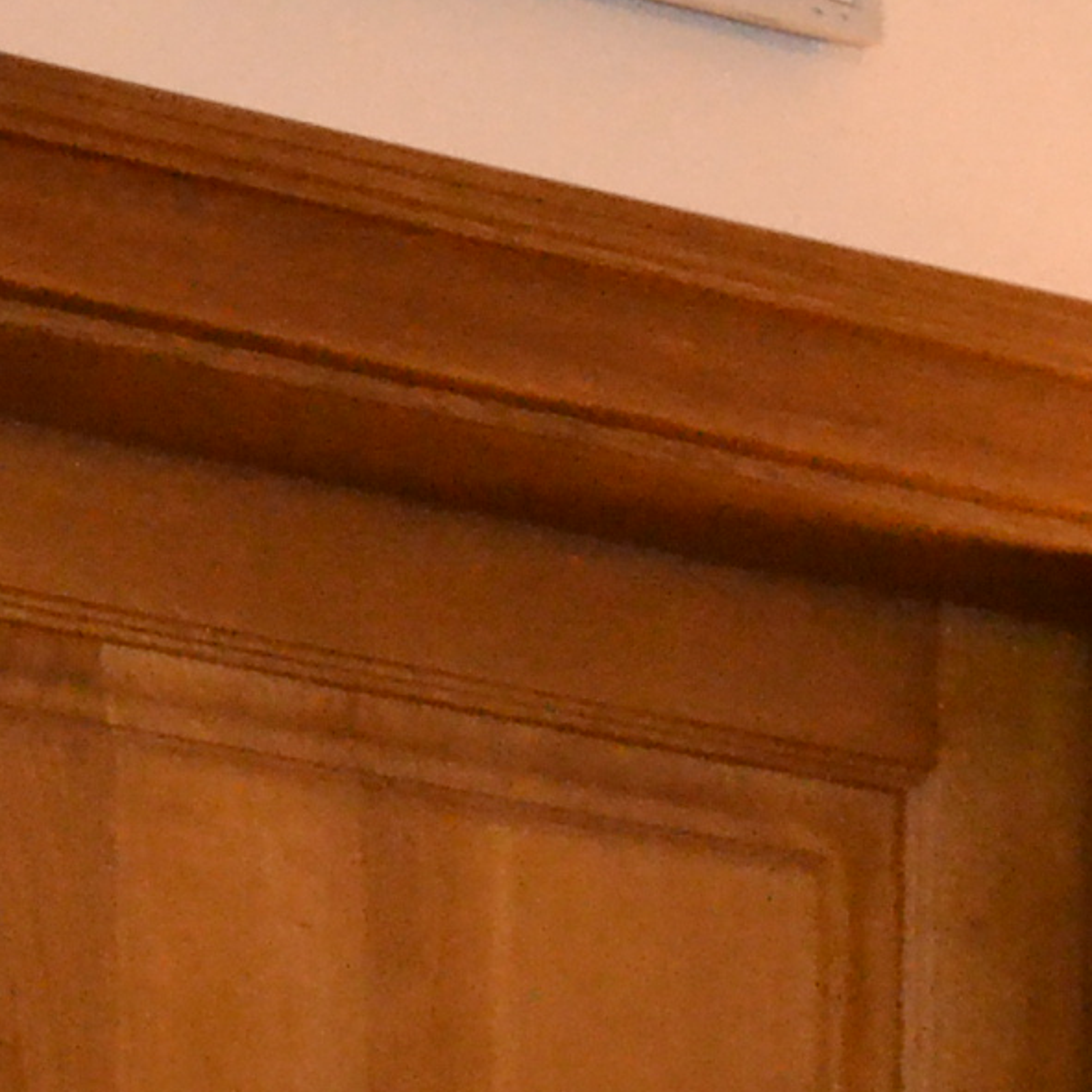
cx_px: 4072
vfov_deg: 5.7
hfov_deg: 5.3
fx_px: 10636
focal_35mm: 298
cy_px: 2433
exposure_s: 1/60
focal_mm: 30
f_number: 4.2
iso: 2800
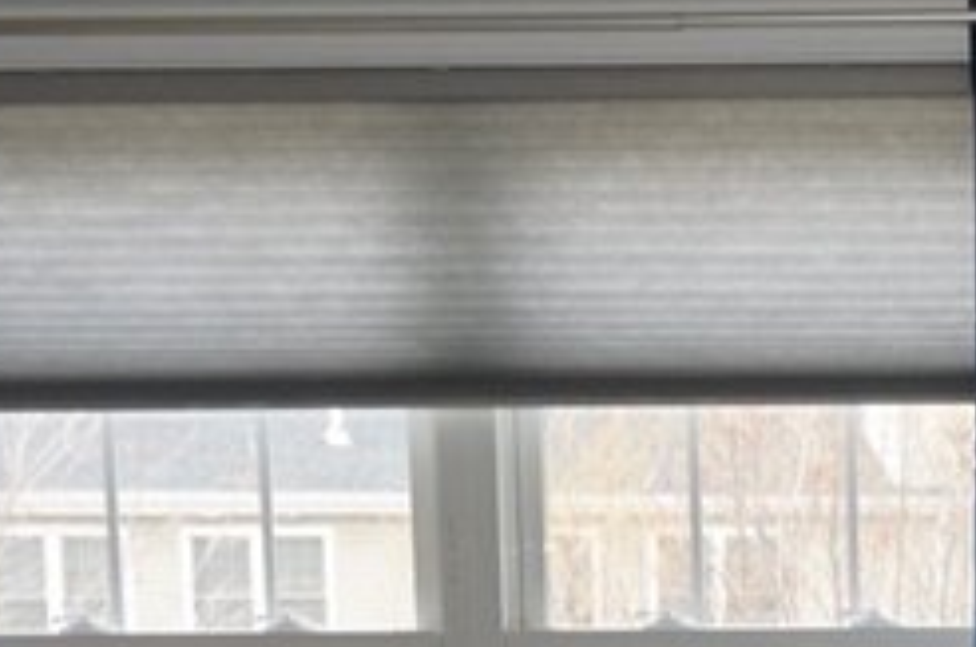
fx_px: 2706
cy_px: 970
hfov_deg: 19.5
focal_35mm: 100
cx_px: 1083
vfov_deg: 12.9
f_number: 4
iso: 125
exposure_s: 1/60
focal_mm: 16
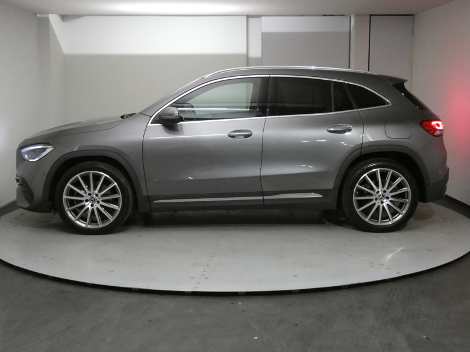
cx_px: 235
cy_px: 176
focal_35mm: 43
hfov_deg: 43.9
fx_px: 584
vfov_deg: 33.6
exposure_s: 1/80
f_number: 3.7
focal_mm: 7.8
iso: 1250
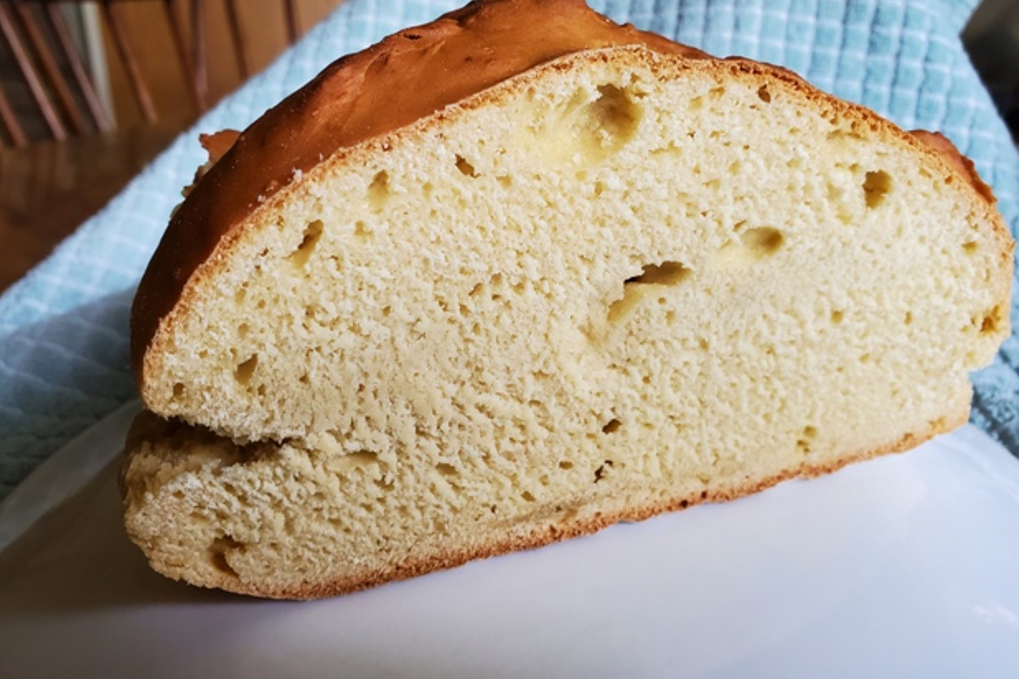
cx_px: 514
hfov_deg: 65.5
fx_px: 792
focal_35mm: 28
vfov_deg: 46.3
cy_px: 302
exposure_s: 1/60
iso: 200
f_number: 2.4
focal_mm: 4.3
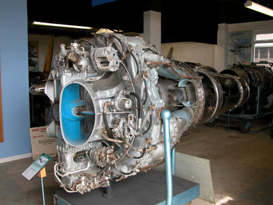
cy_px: 102
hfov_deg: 51.4
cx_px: 136
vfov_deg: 39.7
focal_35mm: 36
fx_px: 284
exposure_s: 1/82.3
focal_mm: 9.2
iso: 100
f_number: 3.2
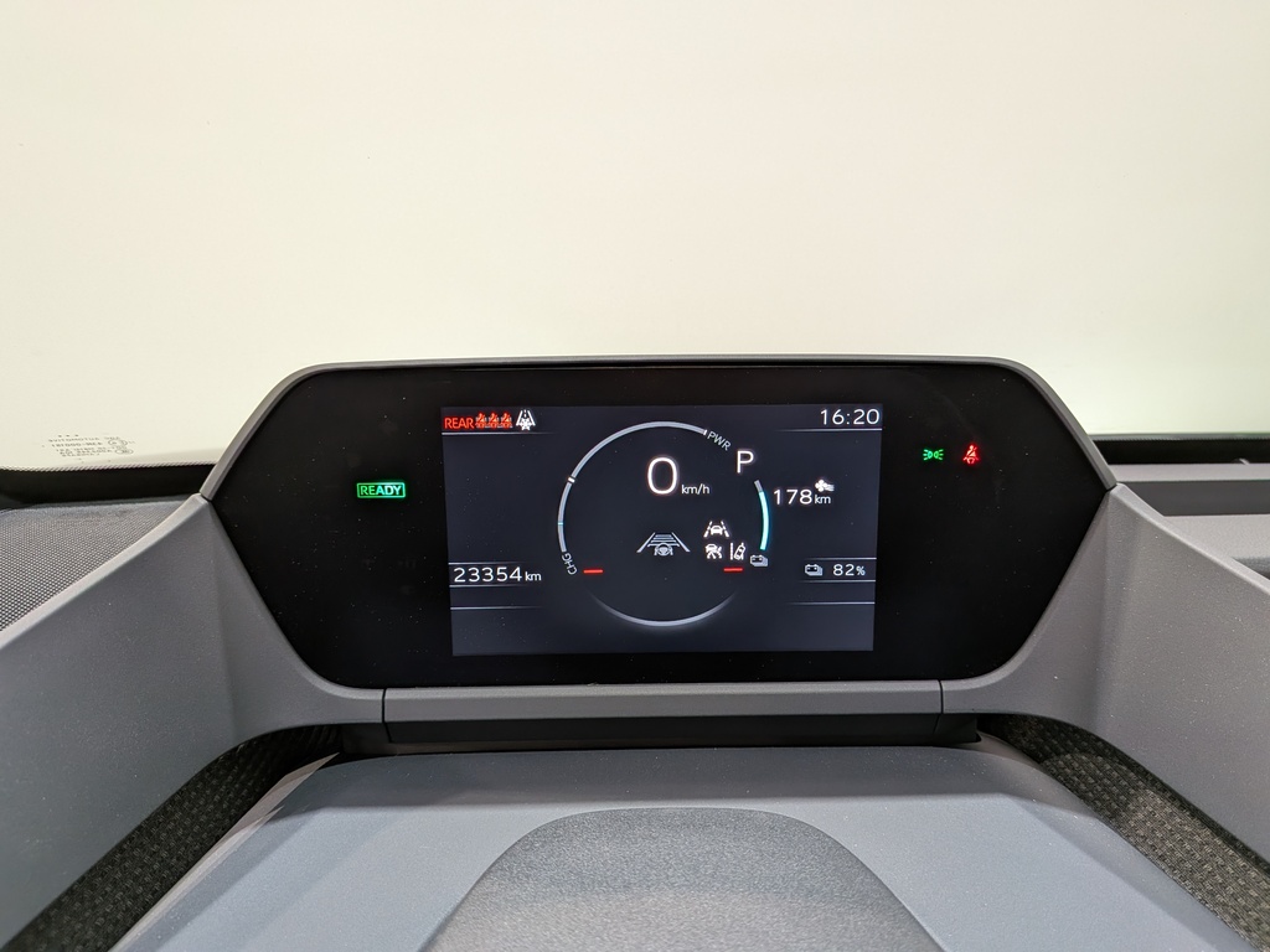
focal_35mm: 24
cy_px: 476
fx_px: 881
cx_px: 635
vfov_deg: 56.8
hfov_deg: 71.6
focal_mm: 4.53
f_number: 1.7
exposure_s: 1/25
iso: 58
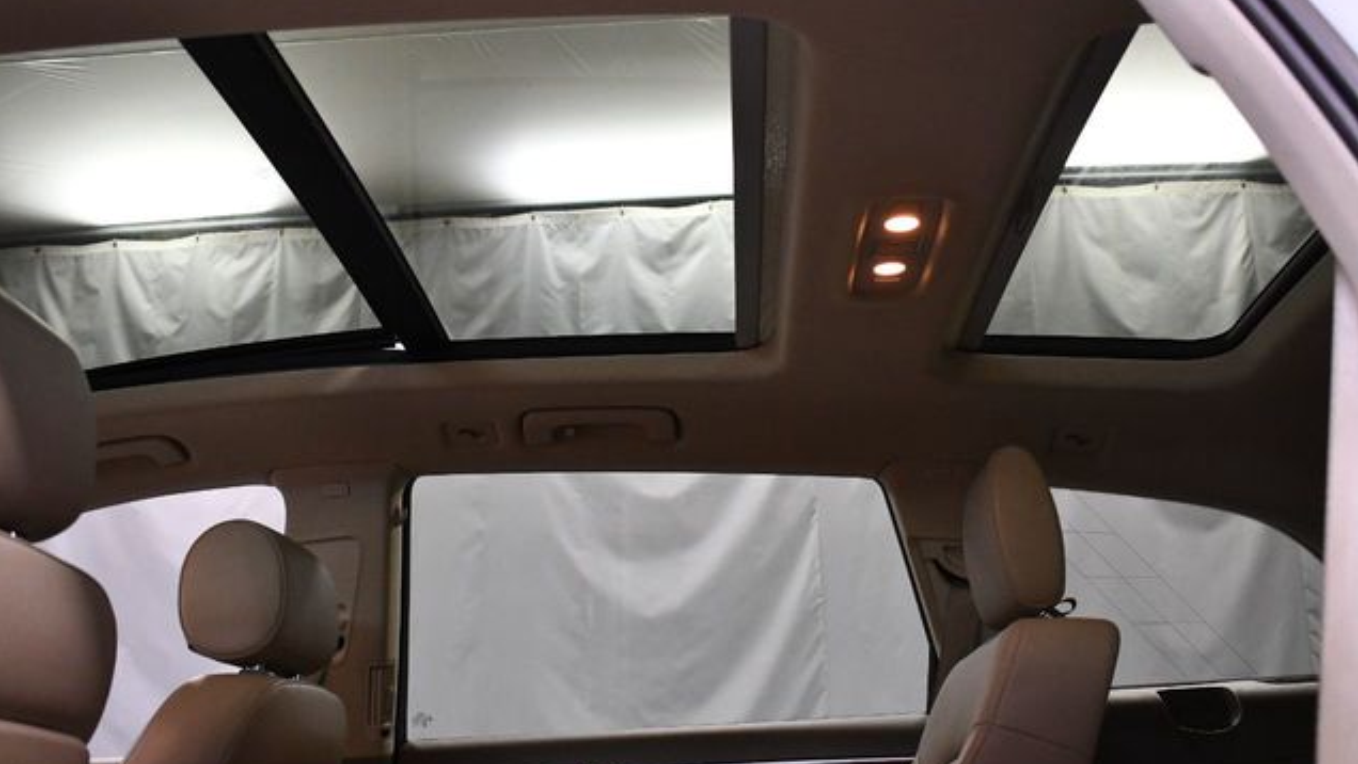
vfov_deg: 31.2
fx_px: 1369
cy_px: 432
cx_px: 677
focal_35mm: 38
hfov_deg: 52.8
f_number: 3.5
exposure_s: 1/125
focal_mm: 18
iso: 1800
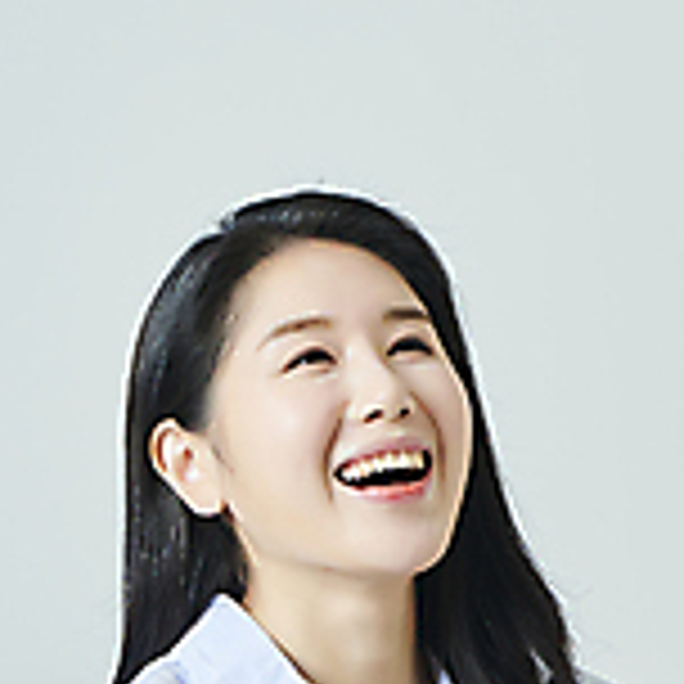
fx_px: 5254
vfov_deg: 7.4
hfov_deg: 7.4
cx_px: 711
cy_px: 688
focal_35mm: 235
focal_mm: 70
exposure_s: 1/125
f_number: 11
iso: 100
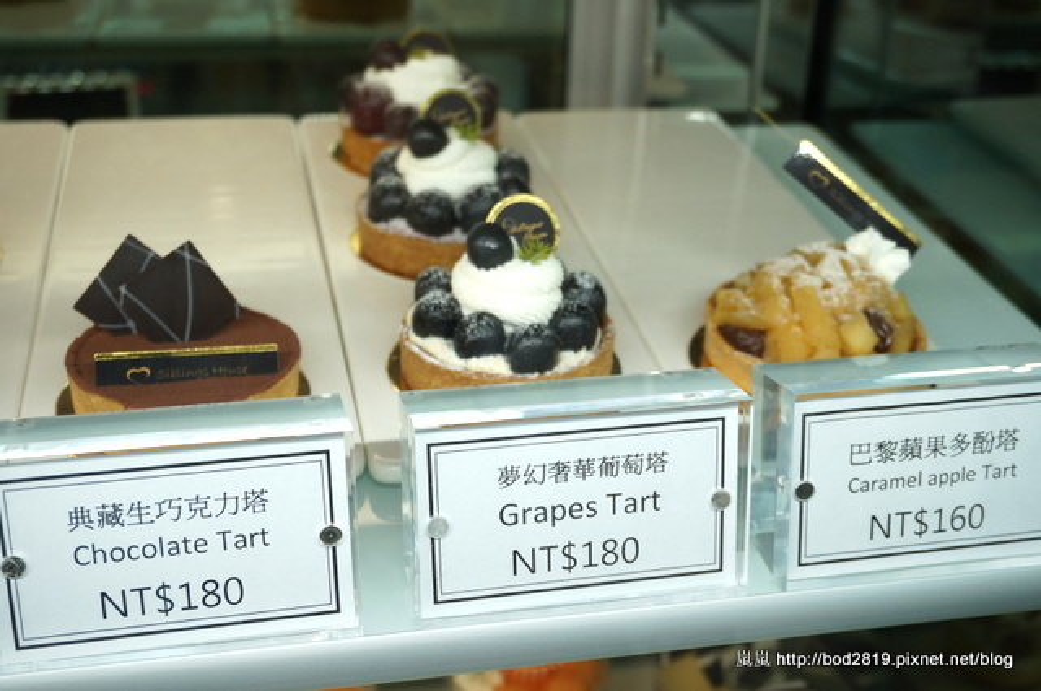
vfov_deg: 29.8
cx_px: 520
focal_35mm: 45
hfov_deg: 43.7
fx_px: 1300
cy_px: 346
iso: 200
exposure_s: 1/80
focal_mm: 30
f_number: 5.6
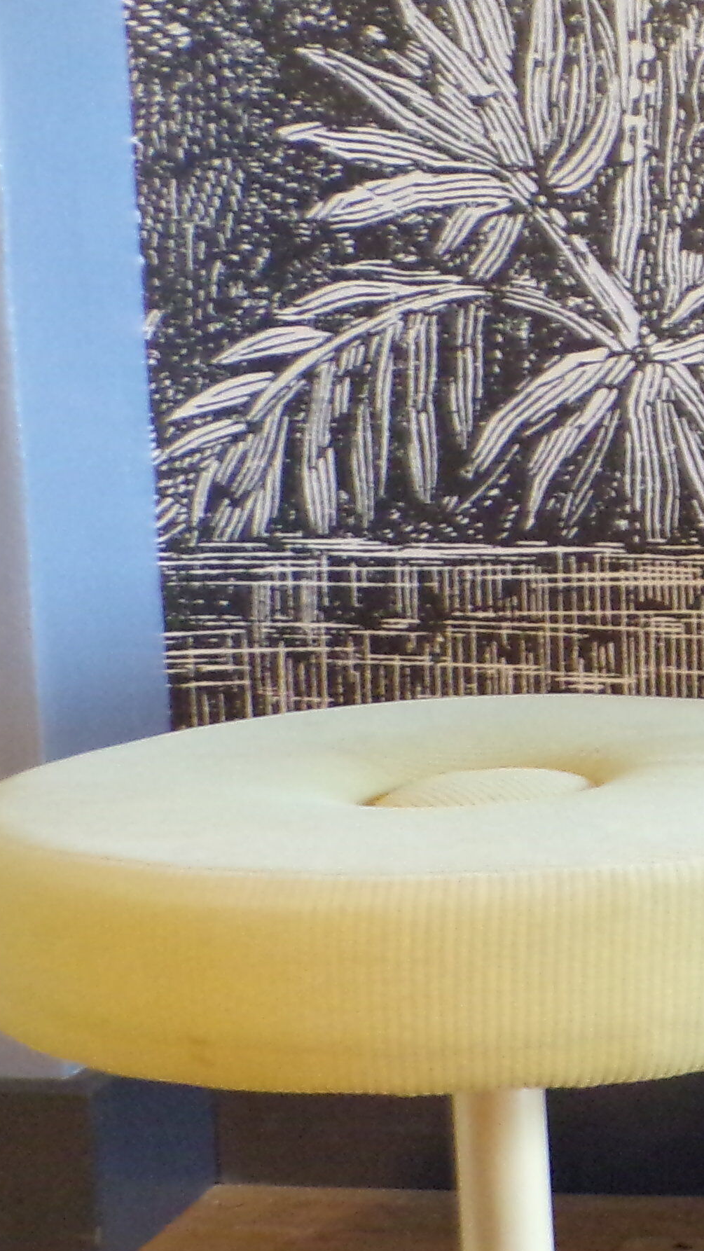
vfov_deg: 20.4
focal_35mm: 104
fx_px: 3450
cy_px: 935
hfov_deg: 10.7
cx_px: 1390
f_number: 3.3
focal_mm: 6.6
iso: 400
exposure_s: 1/10
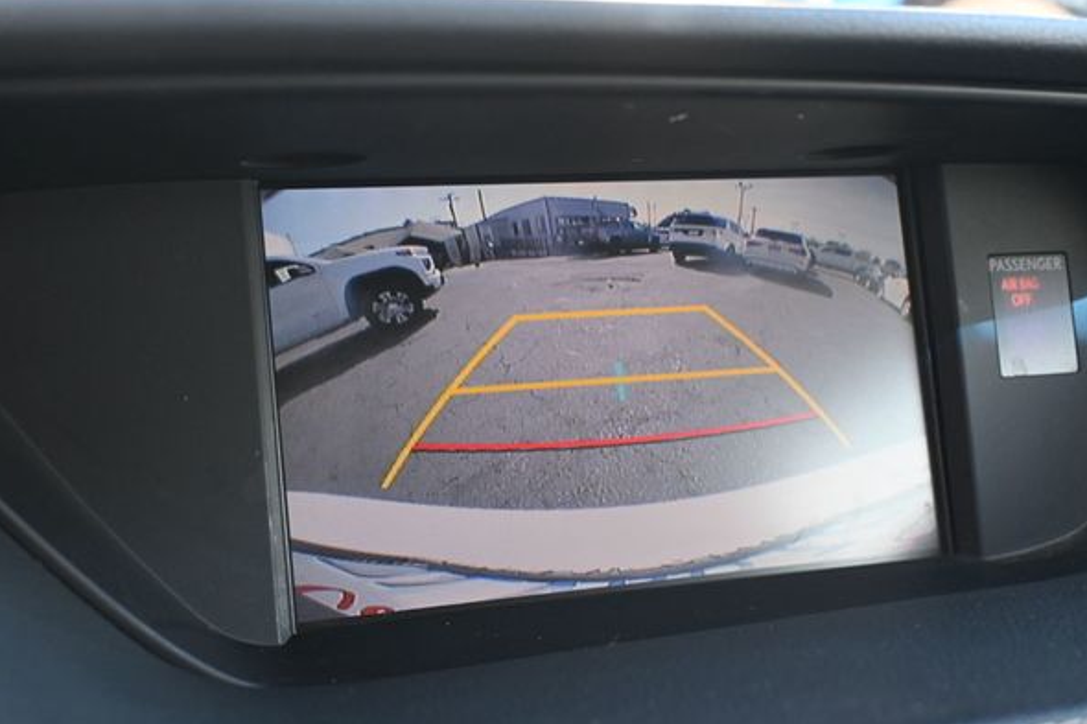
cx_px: 573
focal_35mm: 51
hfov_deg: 38.7
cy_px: 383
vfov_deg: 26.3
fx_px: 1548
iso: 1000
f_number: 5
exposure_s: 1/125
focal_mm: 31.5
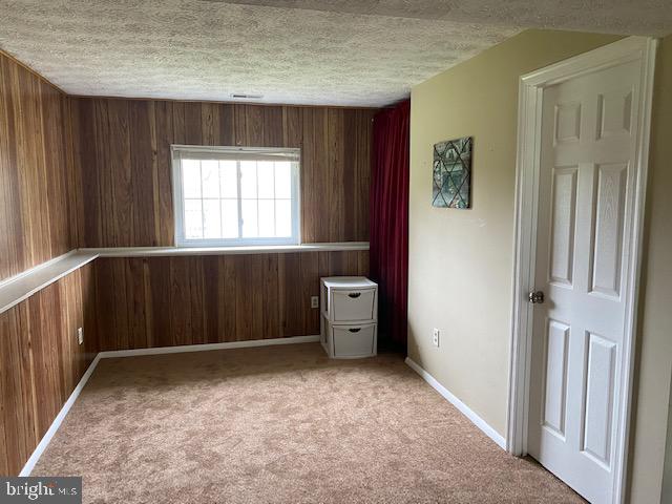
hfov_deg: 67.3
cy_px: 252
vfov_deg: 53.1
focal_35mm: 26
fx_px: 505
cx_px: 336
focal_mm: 4.25
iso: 160
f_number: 1.8
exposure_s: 1/60
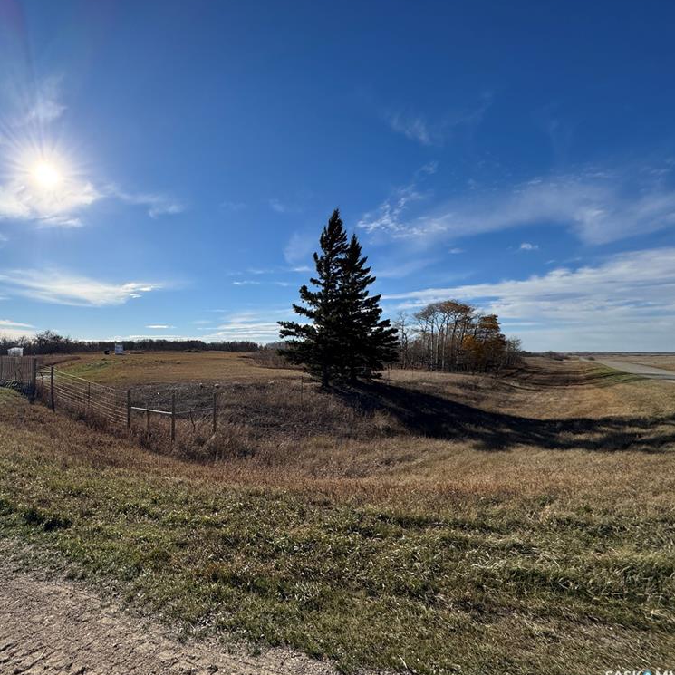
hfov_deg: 81.4
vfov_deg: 84.0
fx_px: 375
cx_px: 231
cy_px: 335
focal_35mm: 17
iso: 50
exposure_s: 1/3906
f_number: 2.2
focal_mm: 2.22
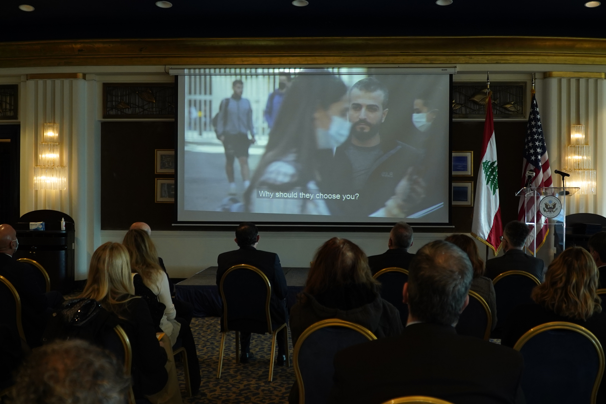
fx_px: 656
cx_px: 303
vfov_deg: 34.2
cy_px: 202
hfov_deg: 49.6
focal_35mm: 39
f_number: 4
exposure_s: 1/100
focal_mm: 26
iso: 1250
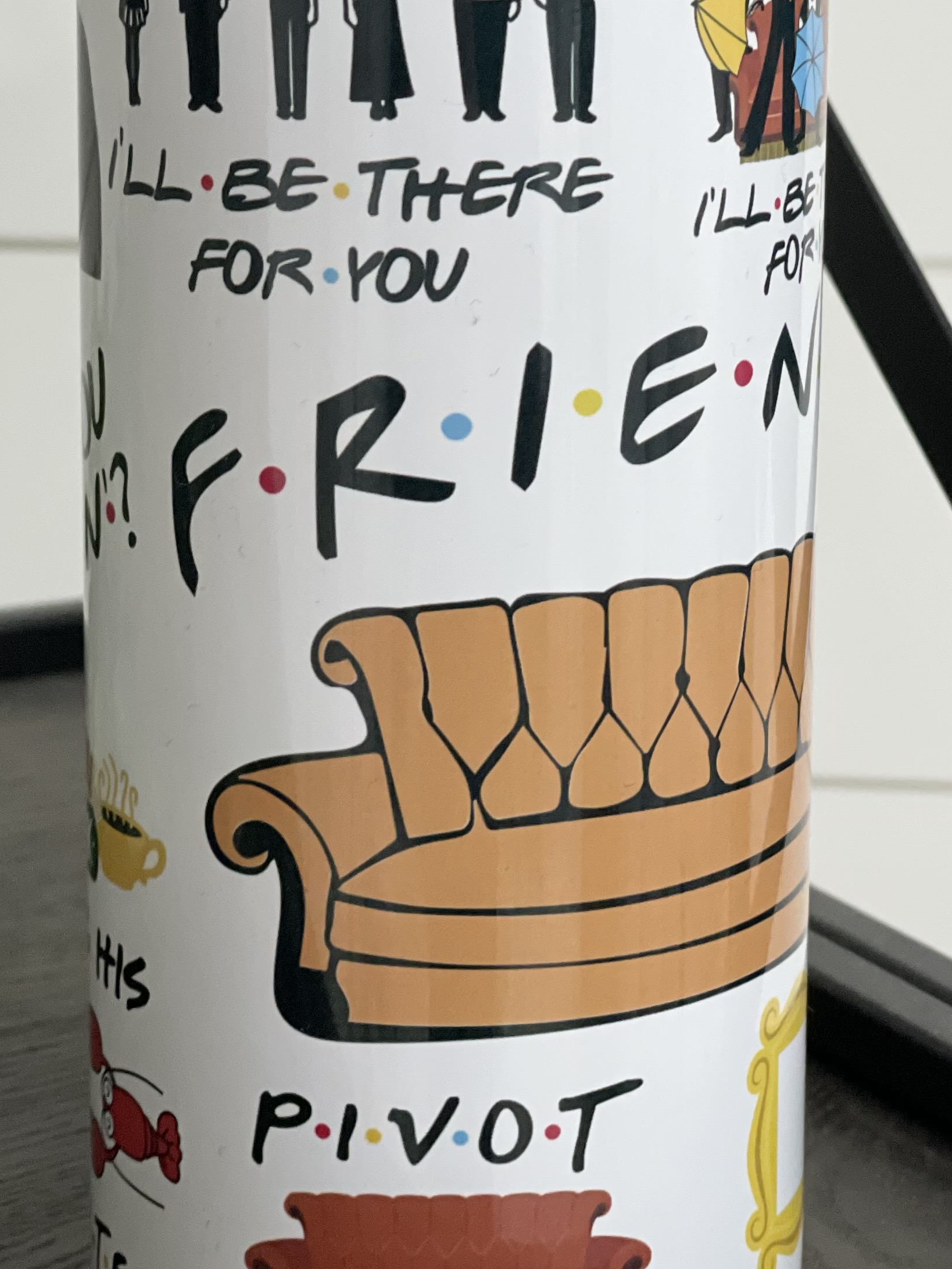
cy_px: 366
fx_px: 3520
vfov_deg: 20.3
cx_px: 477
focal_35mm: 96
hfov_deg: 15.4
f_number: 2
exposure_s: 1/40
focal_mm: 6
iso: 160
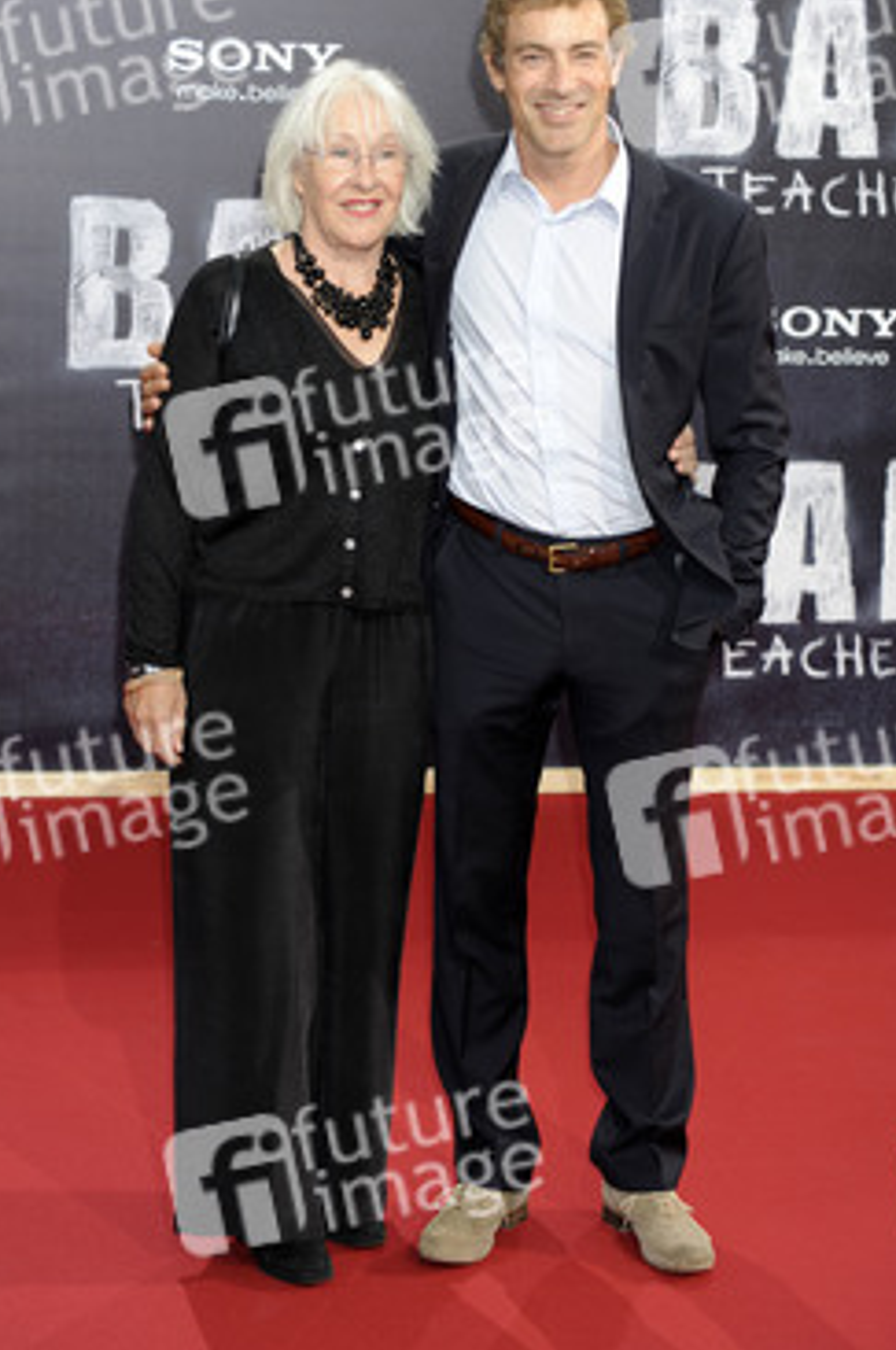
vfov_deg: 24.8
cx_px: 461
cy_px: 616
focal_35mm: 82
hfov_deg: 16.6
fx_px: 3070
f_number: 5.6
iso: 400
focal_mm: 75
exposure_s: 1/160
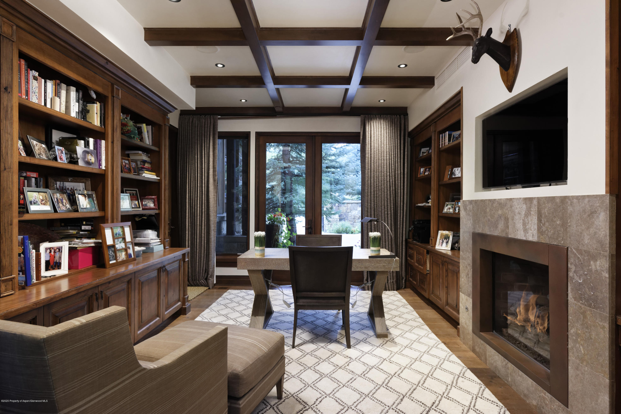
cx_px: 310
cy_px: 207
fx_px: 345
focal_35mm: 20
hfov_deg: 84.0
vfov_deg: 62.0
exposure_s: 1/25
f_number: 7.1
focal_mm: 20
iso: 2000
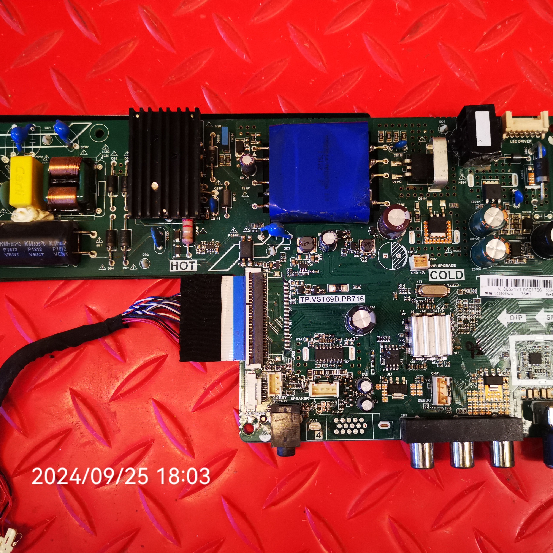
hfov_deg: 48.4
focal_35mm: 34
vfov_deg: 48.5
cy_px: 275
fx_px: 615
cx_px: 302
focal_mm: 5.58
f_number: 1.8
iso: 640
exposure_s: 1/33.3
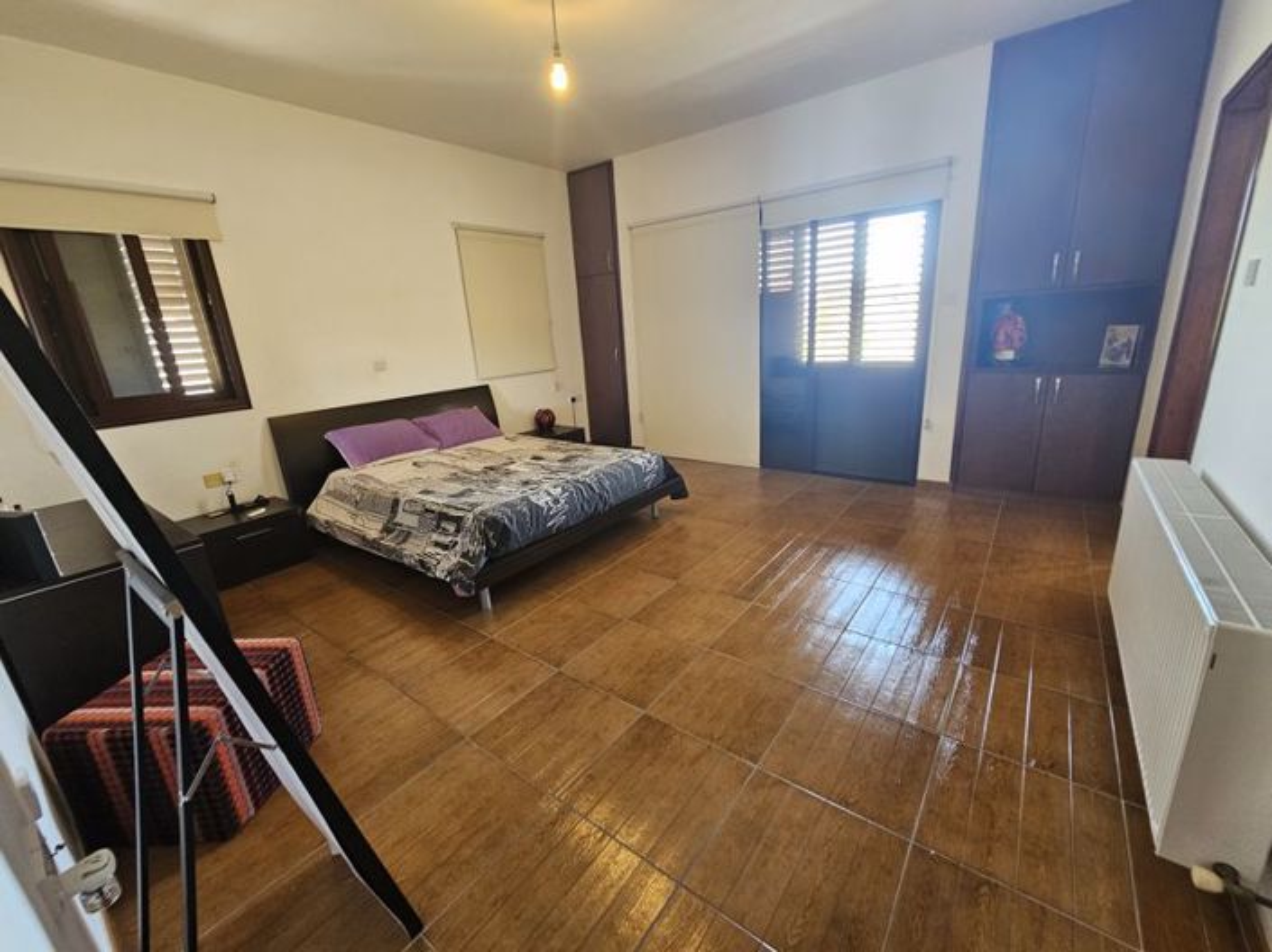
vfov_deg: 89.9
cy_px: 476
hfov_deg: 106.2
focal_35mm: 13
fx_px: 477
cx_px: 636
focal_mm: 2.2
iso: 320
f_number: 2.2
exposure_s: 1/30
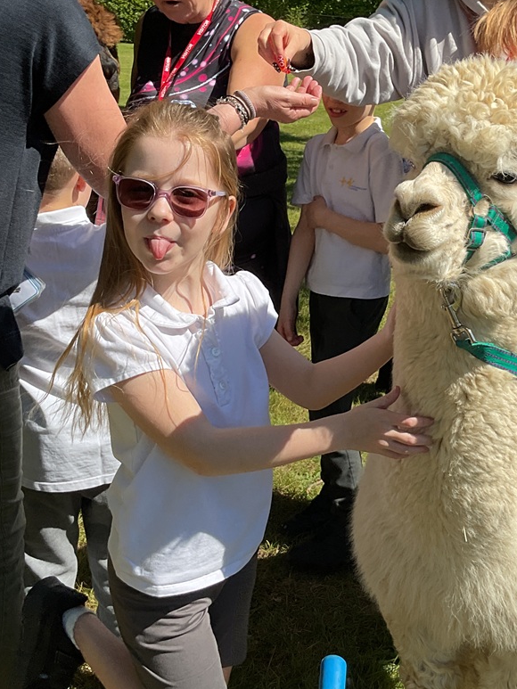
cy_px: 310
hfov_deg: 29.0
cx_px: 335
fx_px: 995
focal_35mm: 50
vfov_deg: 38.1
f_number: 1.8
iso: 16
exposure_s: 1/1730
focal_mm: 3
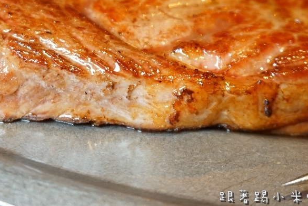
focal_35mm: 71
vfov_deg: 19.0
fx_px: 606
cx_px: 125
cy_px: 32
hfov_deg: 28.4
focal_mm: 27
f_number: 4.5
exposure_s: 1/60
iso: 640
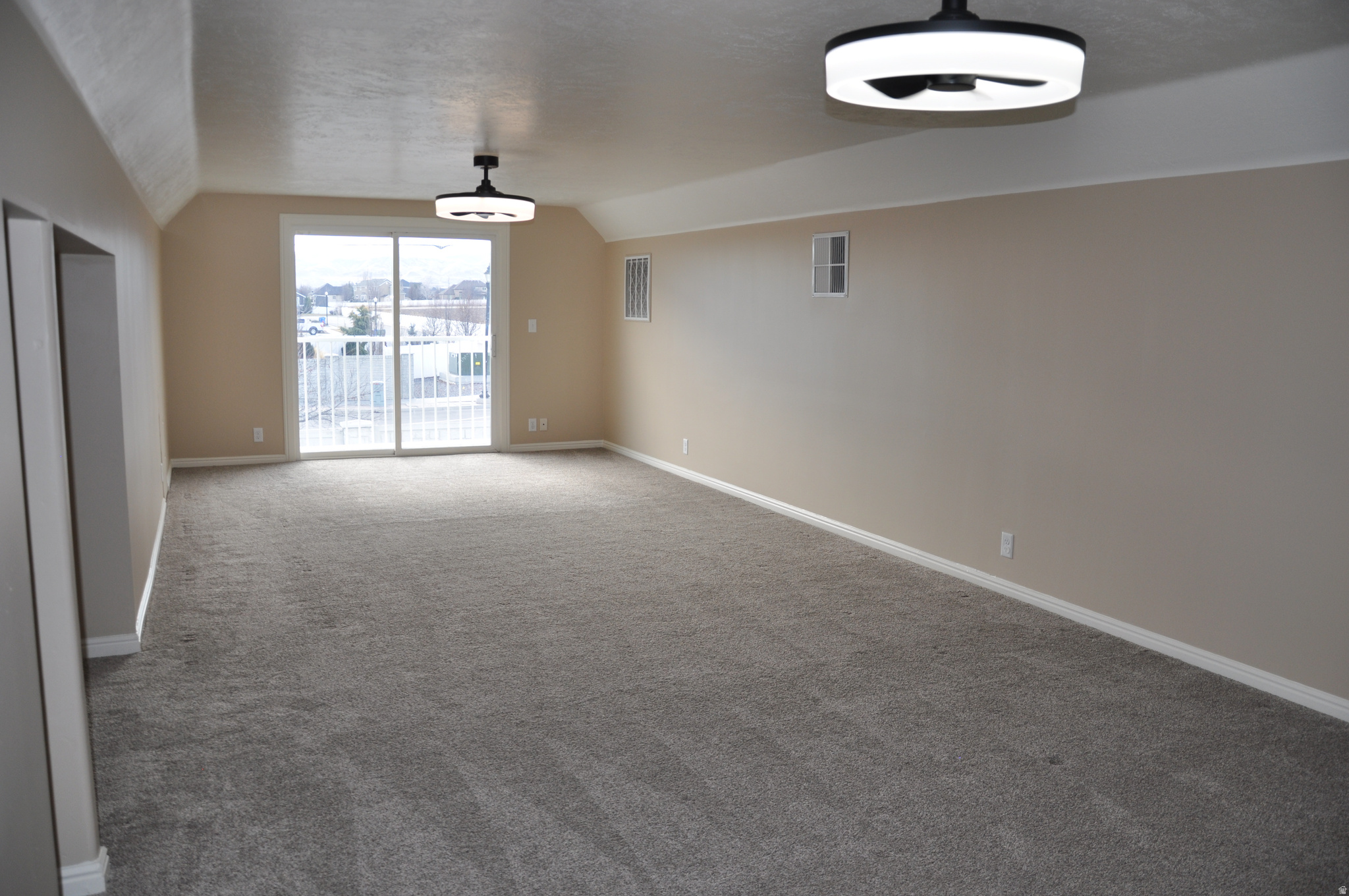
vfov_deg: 47.8
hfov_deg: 67.4
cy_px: 448
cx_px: 674
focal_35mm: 27
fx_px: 1010
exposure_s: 1/200
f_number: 3.5
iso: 220
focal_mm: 18
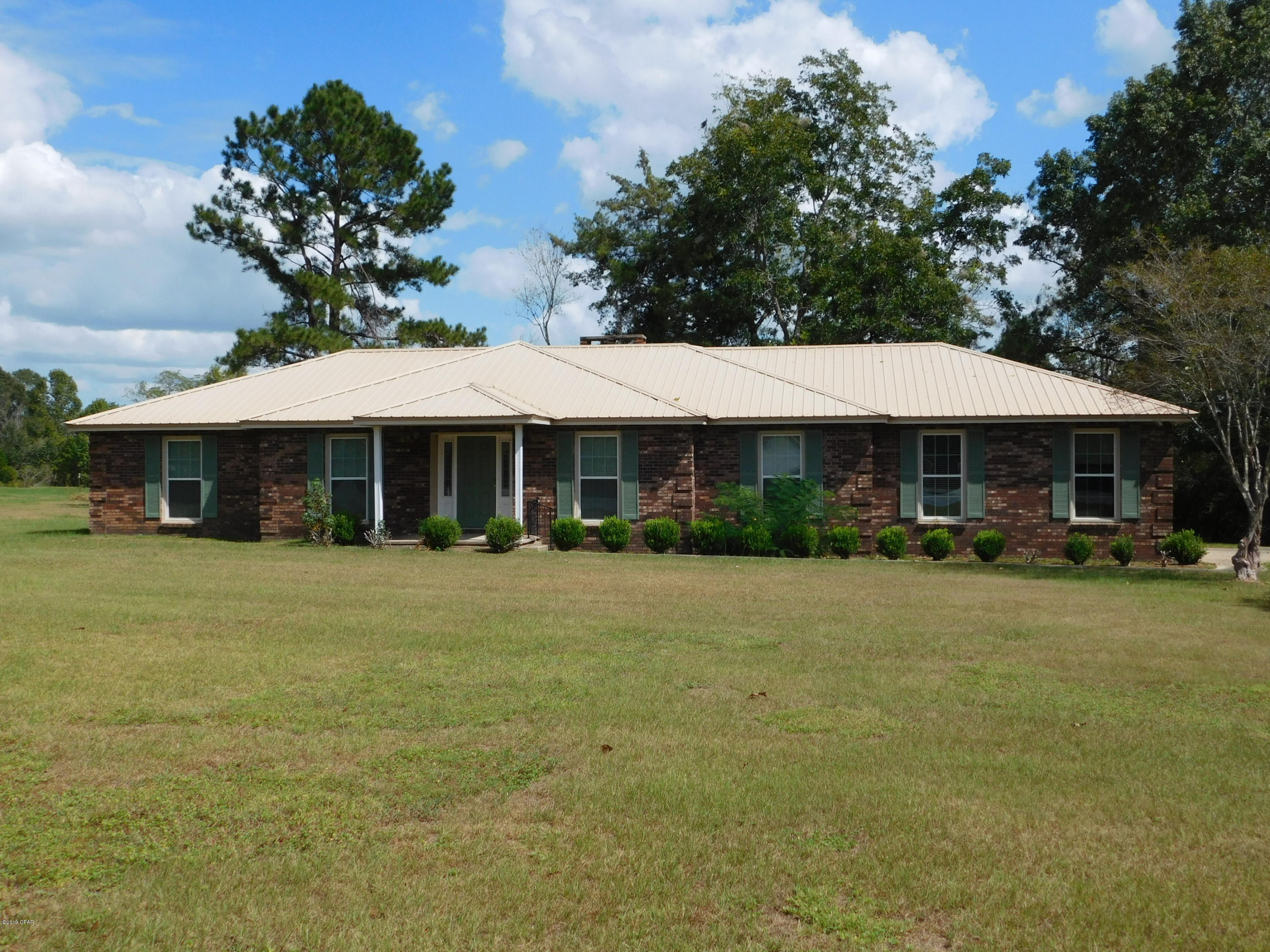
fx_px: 1321
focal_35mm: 36
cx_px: 635
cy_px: 476
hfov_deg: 51.4
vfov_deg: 39.7
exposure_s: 1/500
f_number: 7
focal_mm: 6.3
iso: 125
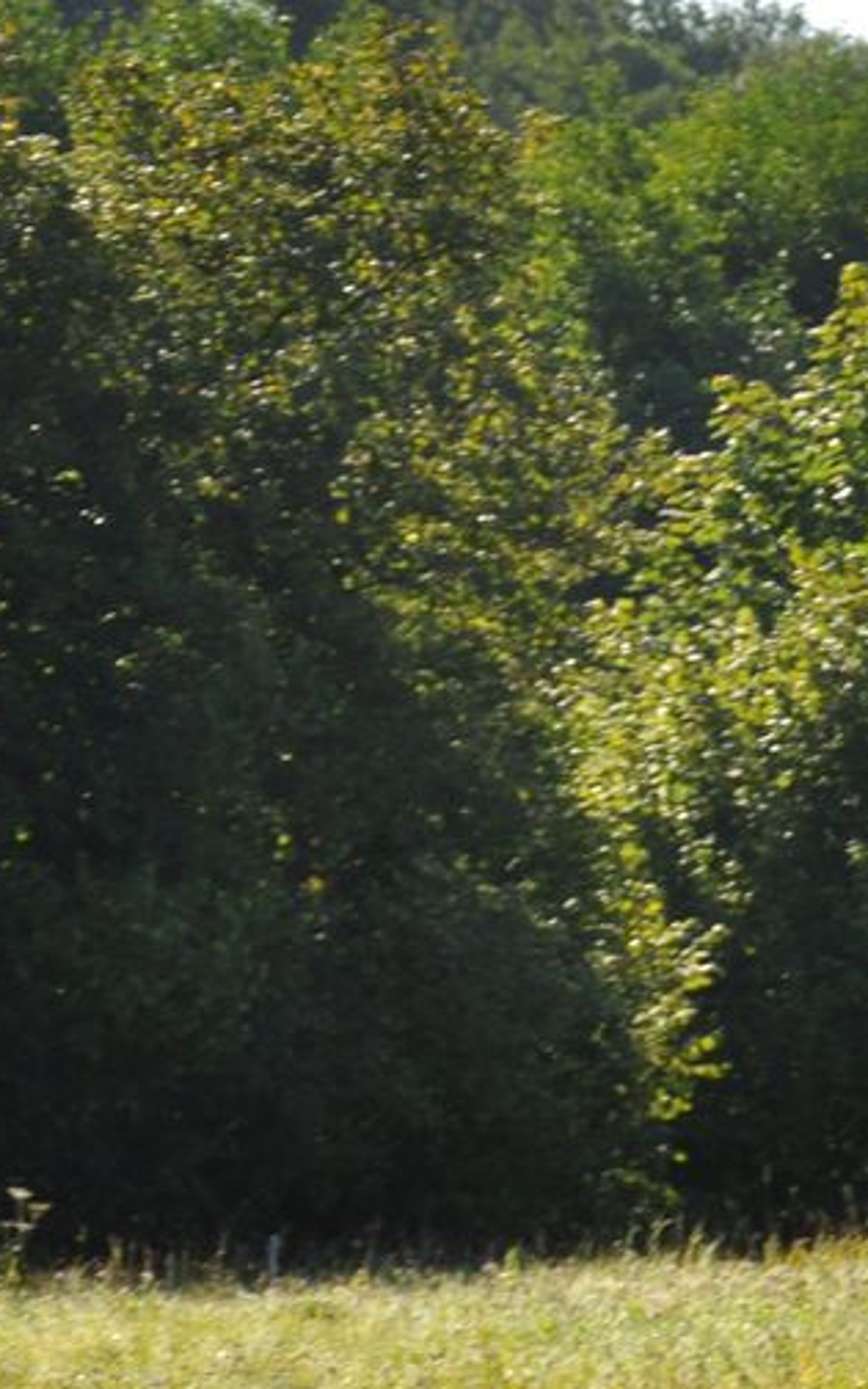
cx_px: 1990
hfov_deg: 3.3
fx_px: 14686
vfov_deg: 5.4
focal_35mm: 388
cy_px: 1152
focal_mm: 80
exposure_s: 1/640
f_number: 6.3
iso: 200
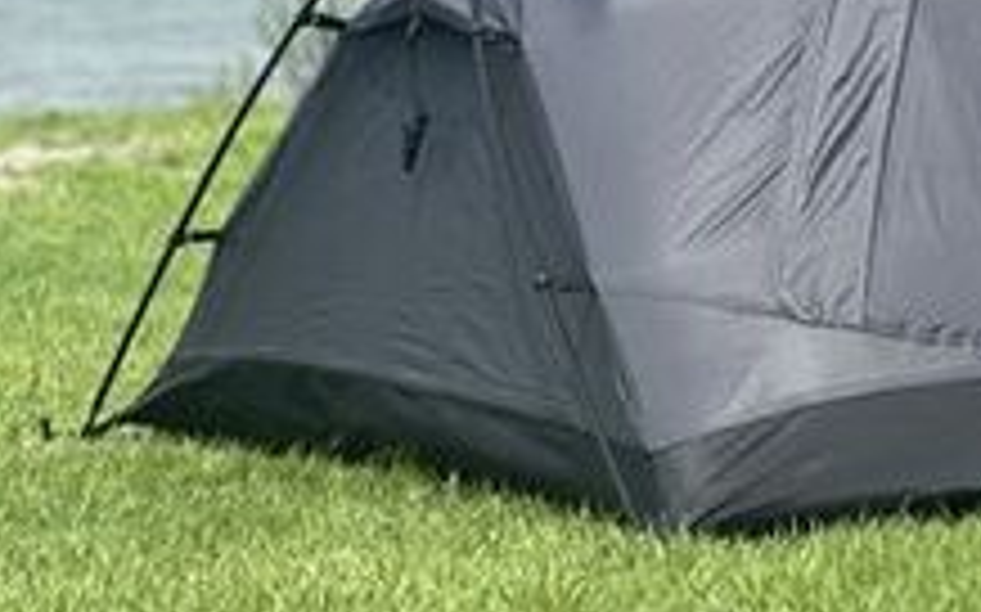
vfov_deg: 5.8
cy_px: -209
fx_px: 5986
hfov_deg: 9.3
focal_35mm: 224
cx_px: 1172
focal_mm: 9
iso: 32
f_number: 2.8
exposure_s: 1/525
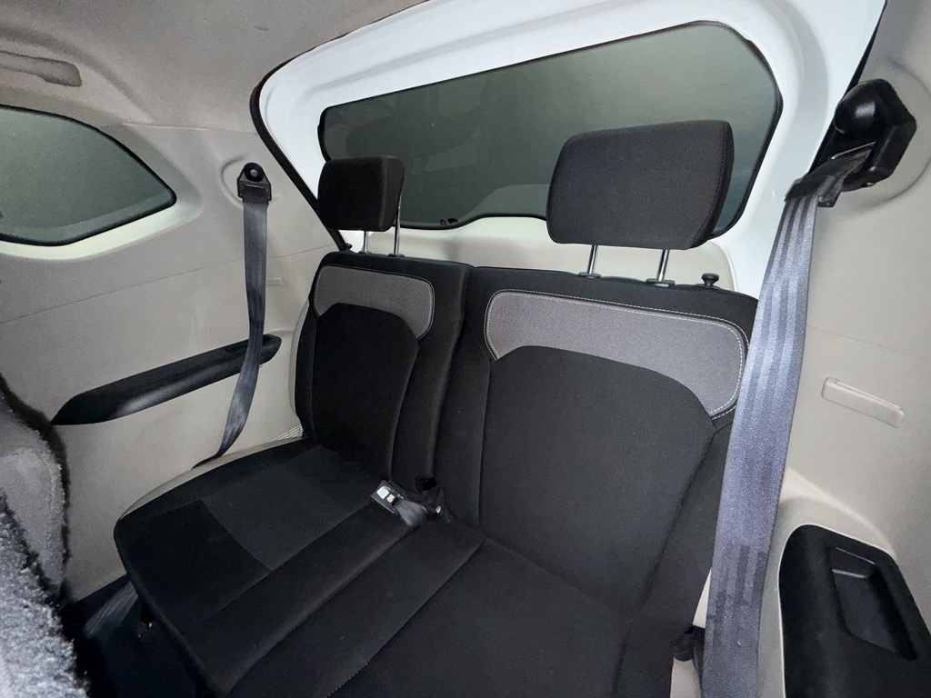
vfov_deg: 85.7
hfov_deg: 102.1
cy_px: 349
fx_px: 377
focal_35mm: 14
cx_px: 466
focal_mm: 2.22
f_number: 2.2
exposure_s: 1/34
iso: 250
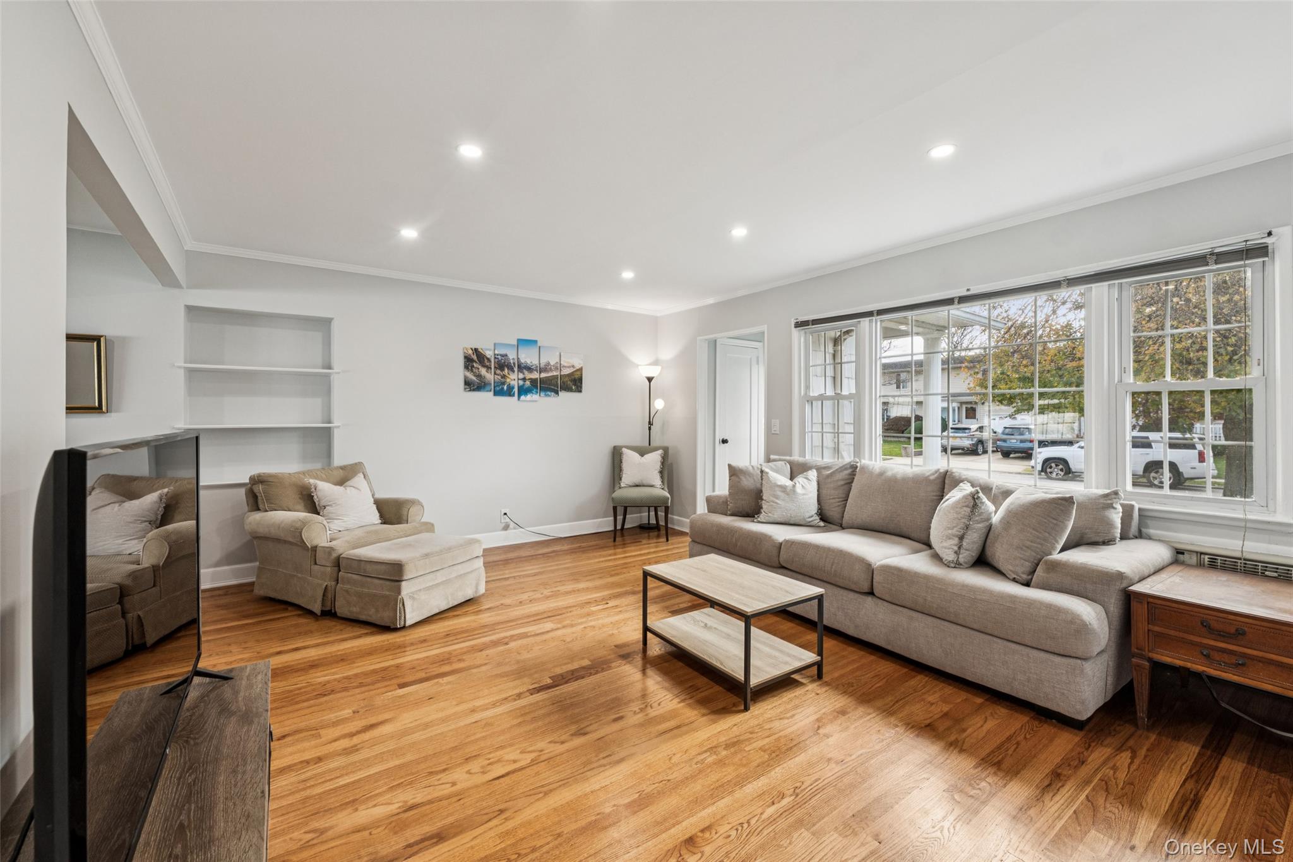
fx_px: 503
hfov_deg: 104.3
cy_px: 431
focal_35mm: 14
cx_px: 646
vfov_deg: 81.2
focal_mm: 14
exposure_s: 1/60
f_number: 8
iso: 640
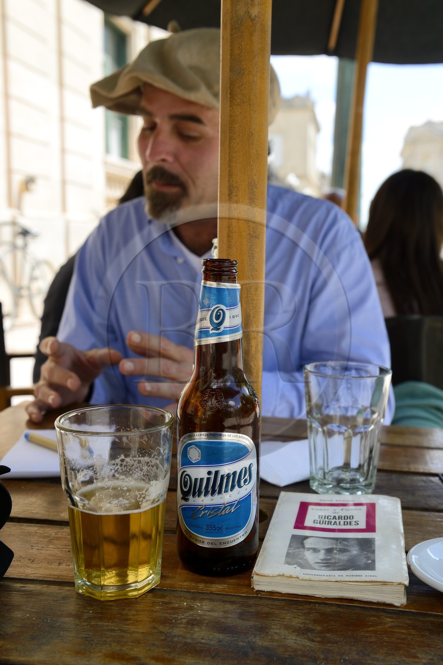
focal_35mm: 42
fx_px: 776
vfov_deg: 46.4
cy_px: 332
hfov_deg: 31.9
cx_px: 222
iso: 200
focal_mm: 42
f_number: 7.1
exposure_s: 1/200
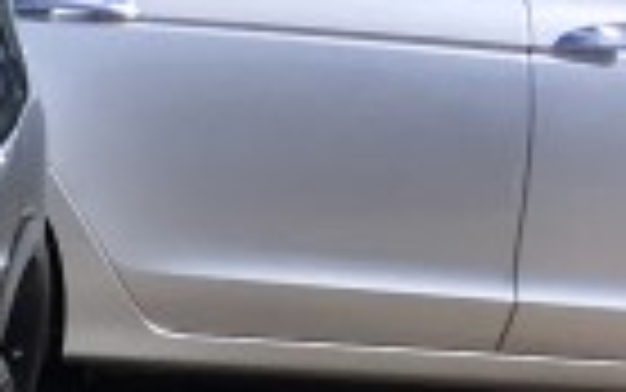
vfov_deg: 5.7
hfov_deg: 7.5
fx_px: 3857
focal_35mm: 226
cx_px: -1558
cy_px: 622
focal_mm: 4.15
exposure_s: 1/1148
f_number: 2.2
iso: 25
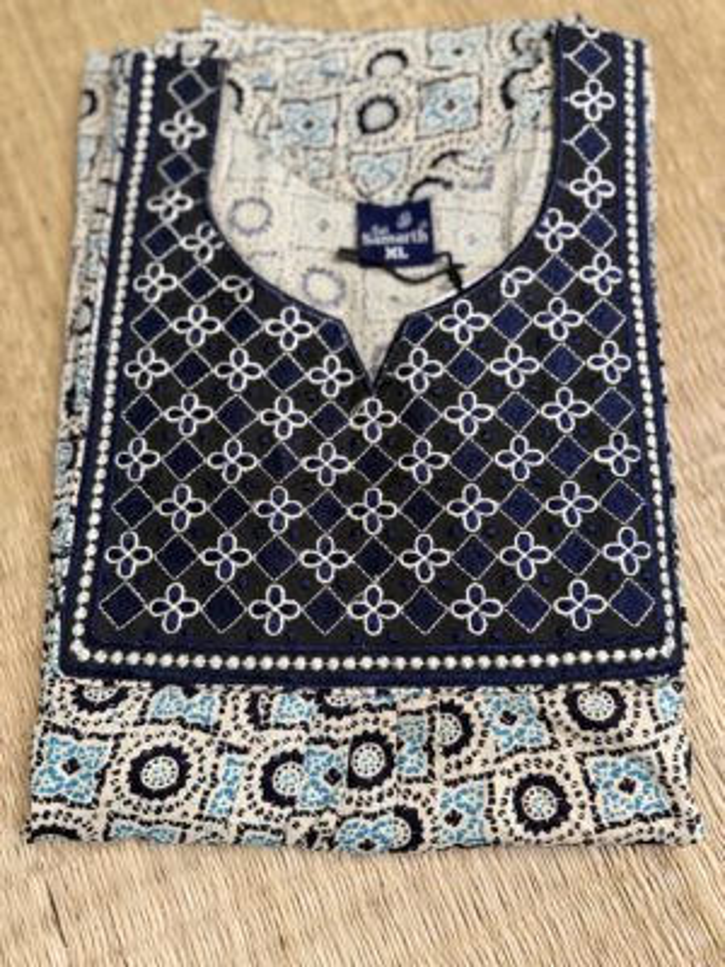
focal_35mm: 24
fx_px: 670
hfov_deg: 56.8
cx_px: 362
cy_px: 484
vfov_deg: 71.6
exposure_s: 1/50
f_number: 1.78
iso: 400
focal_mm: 6.76
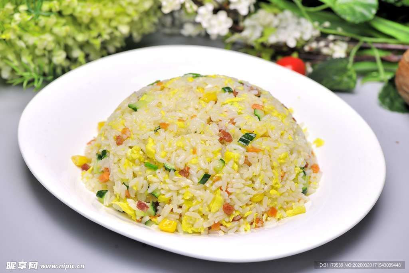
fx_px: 1193
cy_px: 136
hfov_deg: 19.5
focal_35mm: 105
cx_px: 204
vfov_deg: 13.0
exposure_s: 1/160
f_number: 7.1
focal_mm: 105
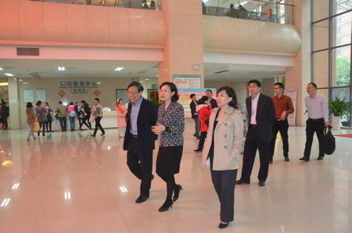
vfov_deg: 43.4
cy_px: 116
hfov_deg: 62.0
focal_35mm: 30
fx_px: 293
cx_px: 176
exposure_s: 1/60
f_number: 6.3
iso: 2000
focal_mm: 20
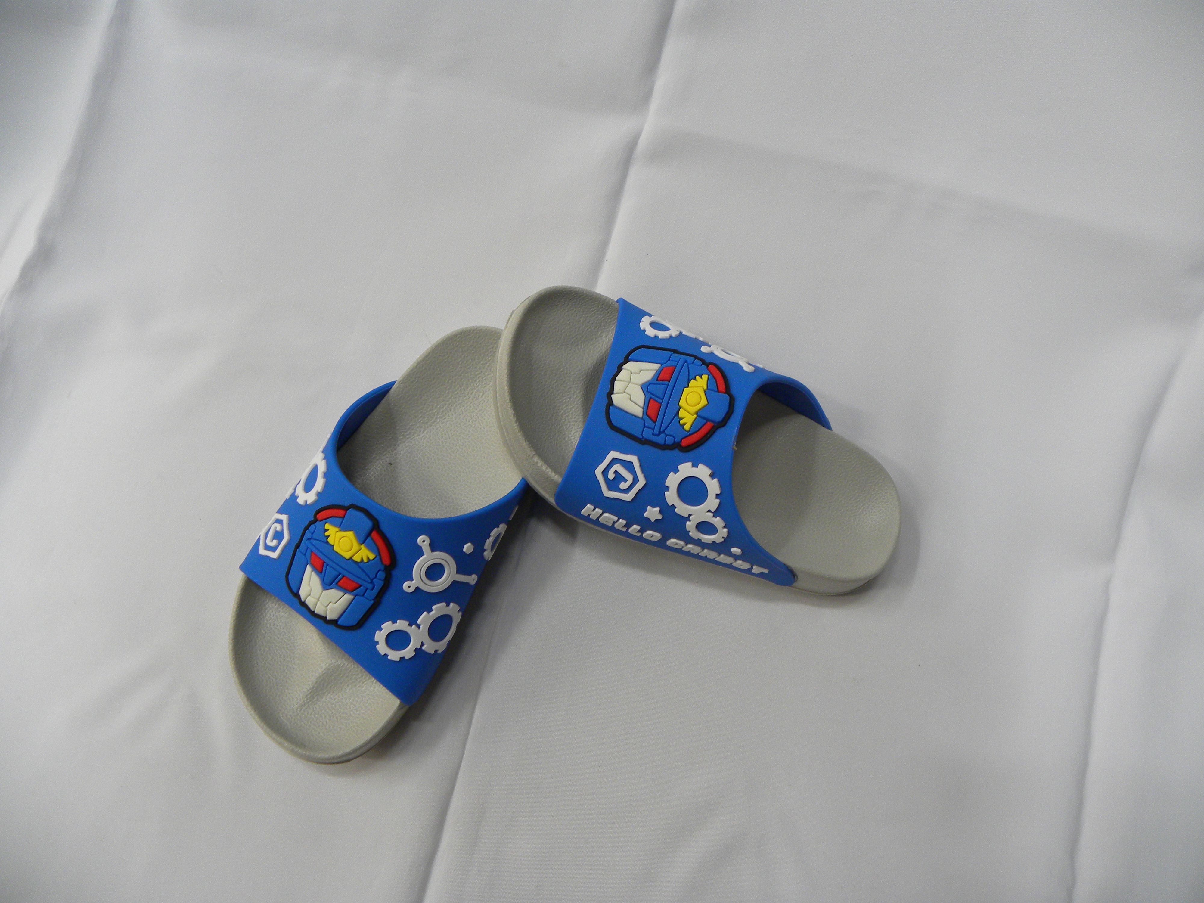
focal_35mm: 26
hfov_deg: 67.3
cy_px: 452
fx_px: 904
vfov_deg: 53.1
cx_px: 602
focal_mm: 4.6
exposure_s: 1/63.2
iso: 163
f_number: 2.8
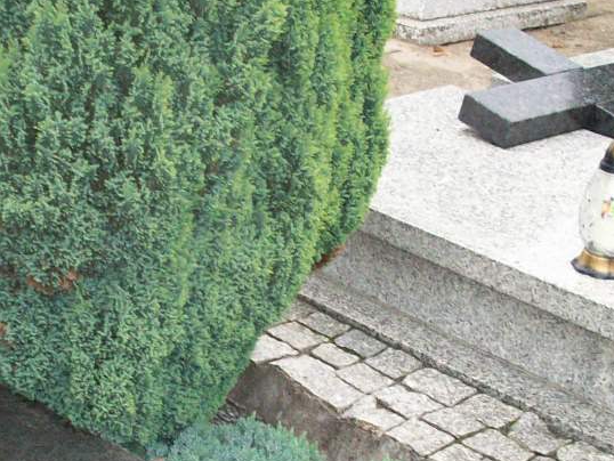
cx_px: 236
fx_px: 1562
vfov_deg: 16.8
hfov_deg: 22.2
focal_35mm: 88
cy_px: 285
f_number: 2.8
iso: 200
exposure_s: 1/171
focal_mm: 6.2
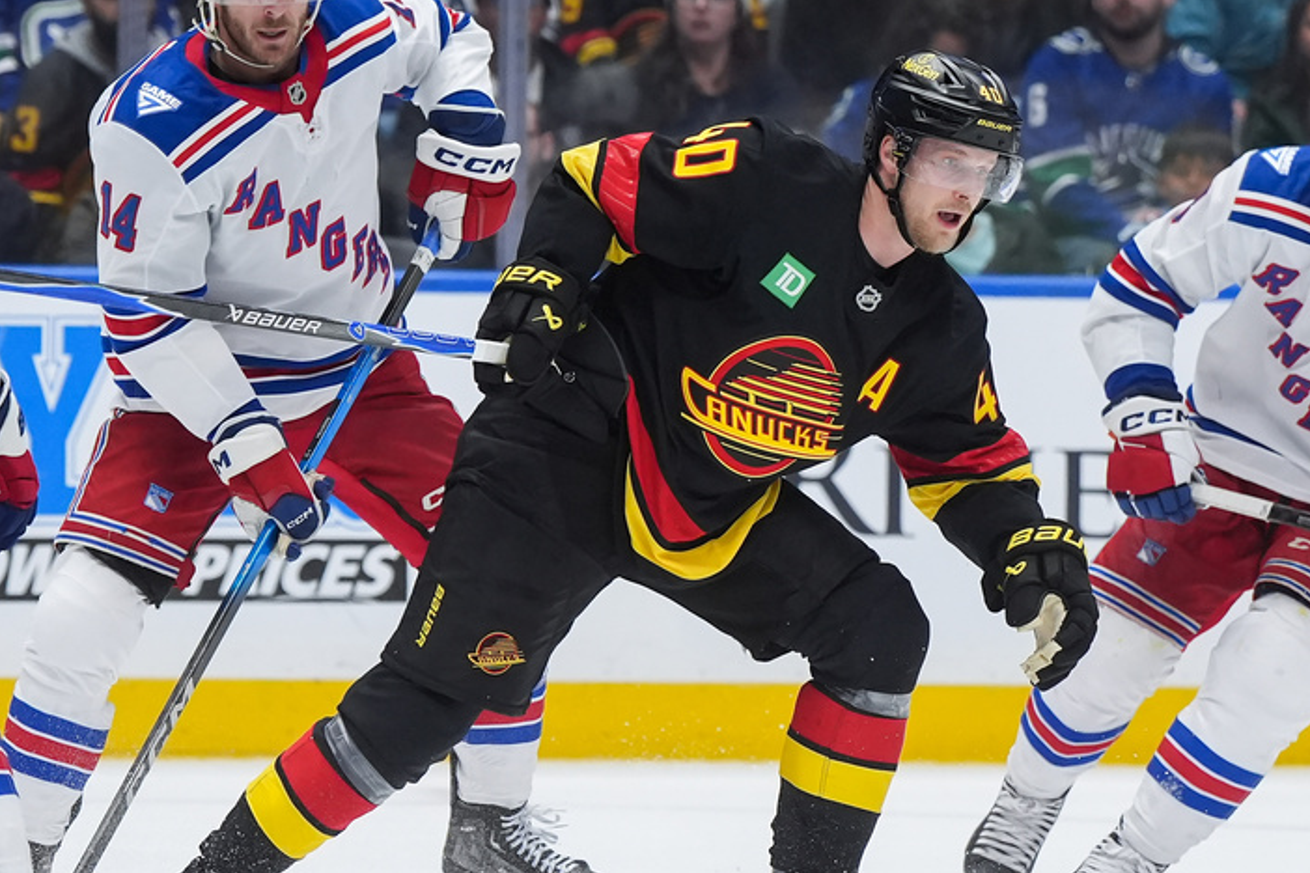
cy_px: 482
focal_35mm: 194
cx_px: 939
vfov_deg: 7.1
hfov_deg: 10.6
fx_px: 7059
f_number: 2.8
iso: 2500
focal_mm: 133
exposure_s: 1/2500
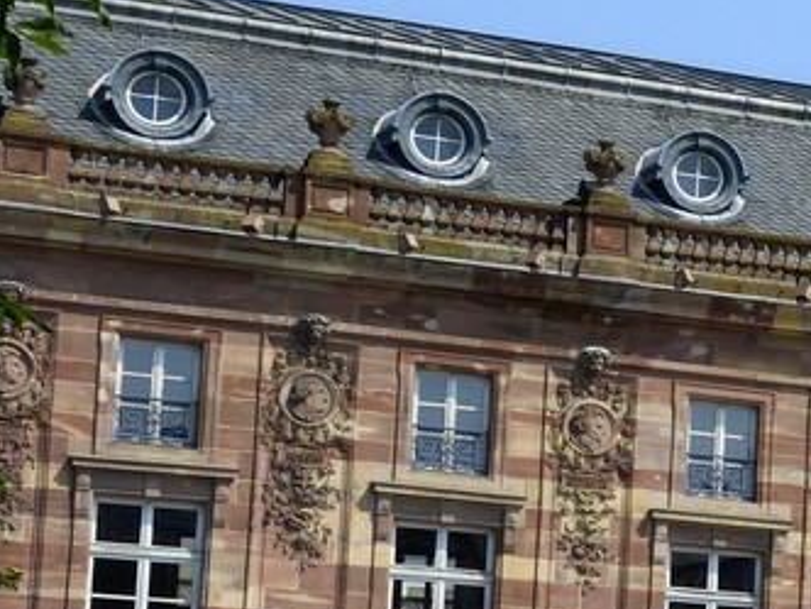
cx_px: 1871
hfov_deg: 10.6
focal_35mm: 162
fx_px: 3795
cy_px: 577
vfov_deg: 9.1
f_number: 14
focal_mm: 35
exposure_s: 1/320
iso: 200
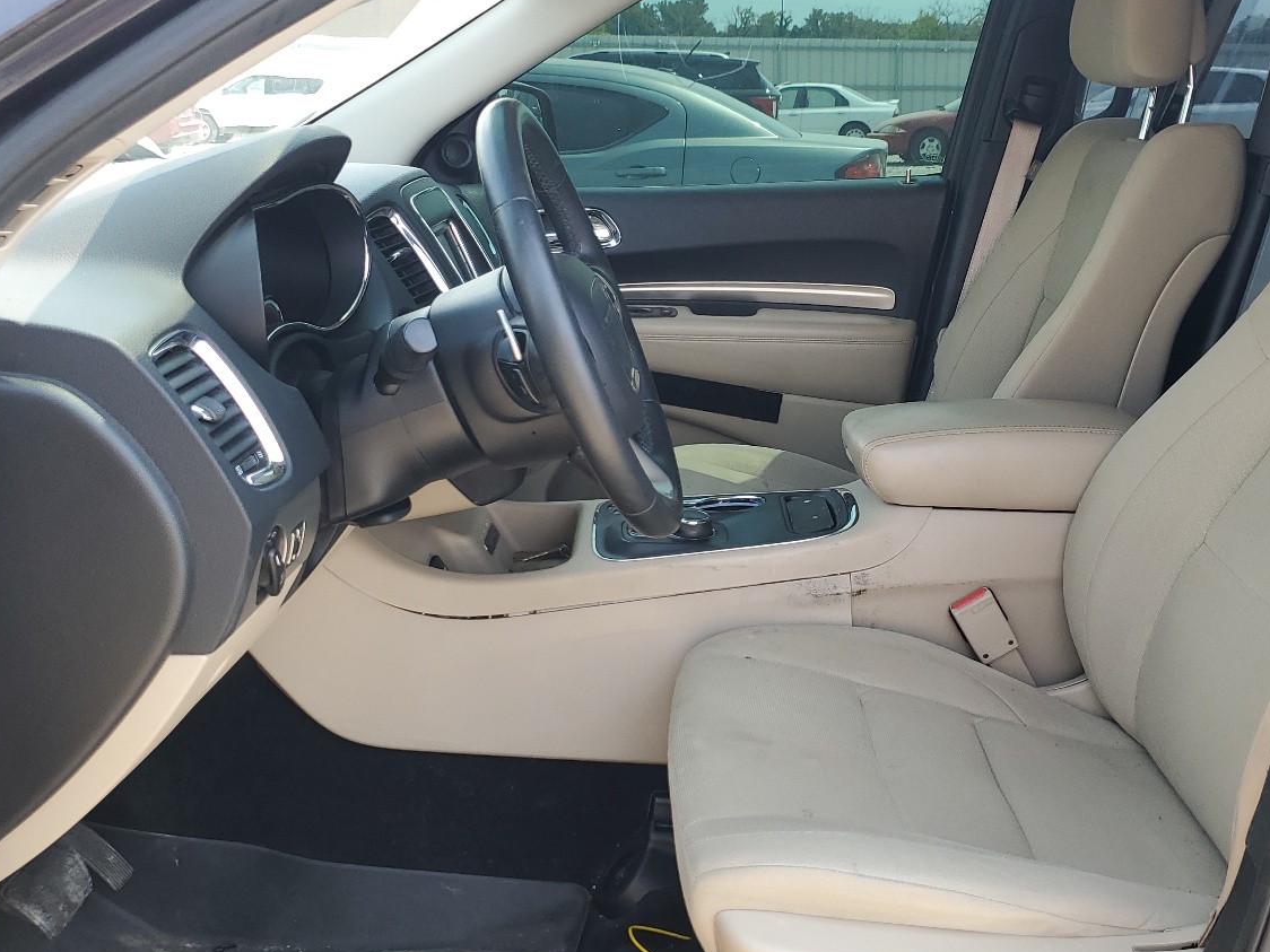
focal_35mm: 37
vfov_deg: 38.7
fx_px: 1357
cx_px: 802
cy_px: 488
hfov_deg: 49.6
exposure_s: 1/312
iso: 50
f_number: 1.5
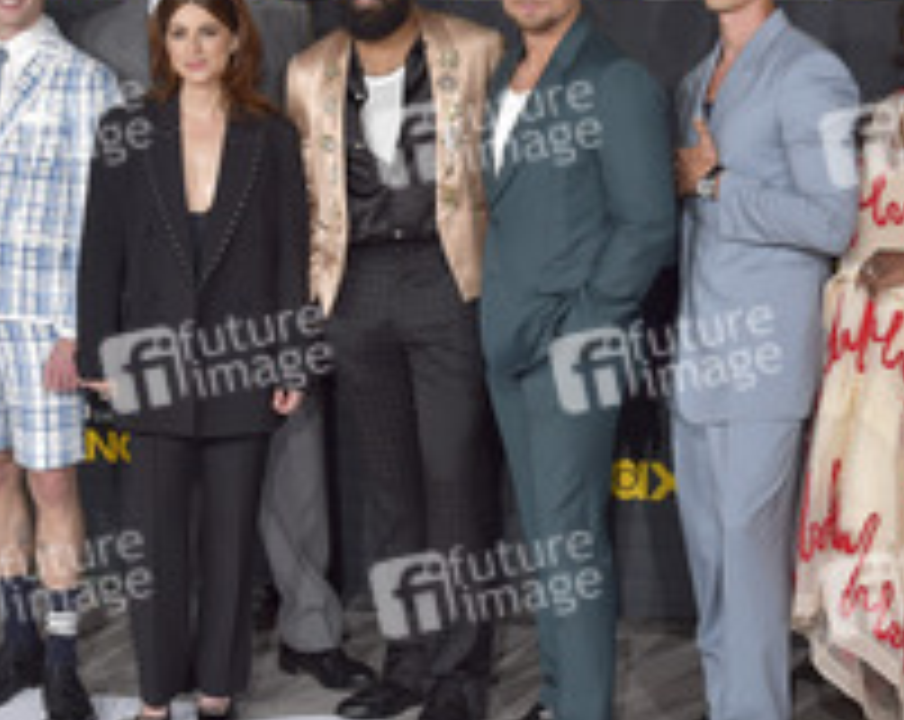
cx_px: 544
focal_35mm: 80
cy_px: 248
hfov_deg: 23.9
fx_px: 2136
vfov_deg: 19.1
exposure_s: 1/250
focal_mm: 38
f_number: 6.3
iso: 400
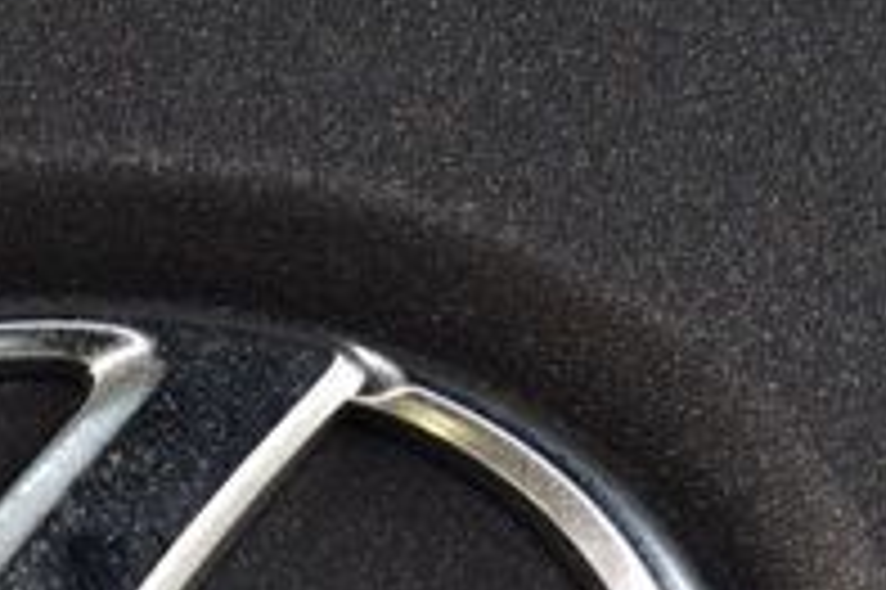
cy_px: -23
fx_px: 8803
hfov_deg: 5.7
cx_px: -180
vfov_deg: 3.8
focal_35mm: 358
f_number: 7.1
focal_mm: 46
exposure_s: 1/25
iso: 400
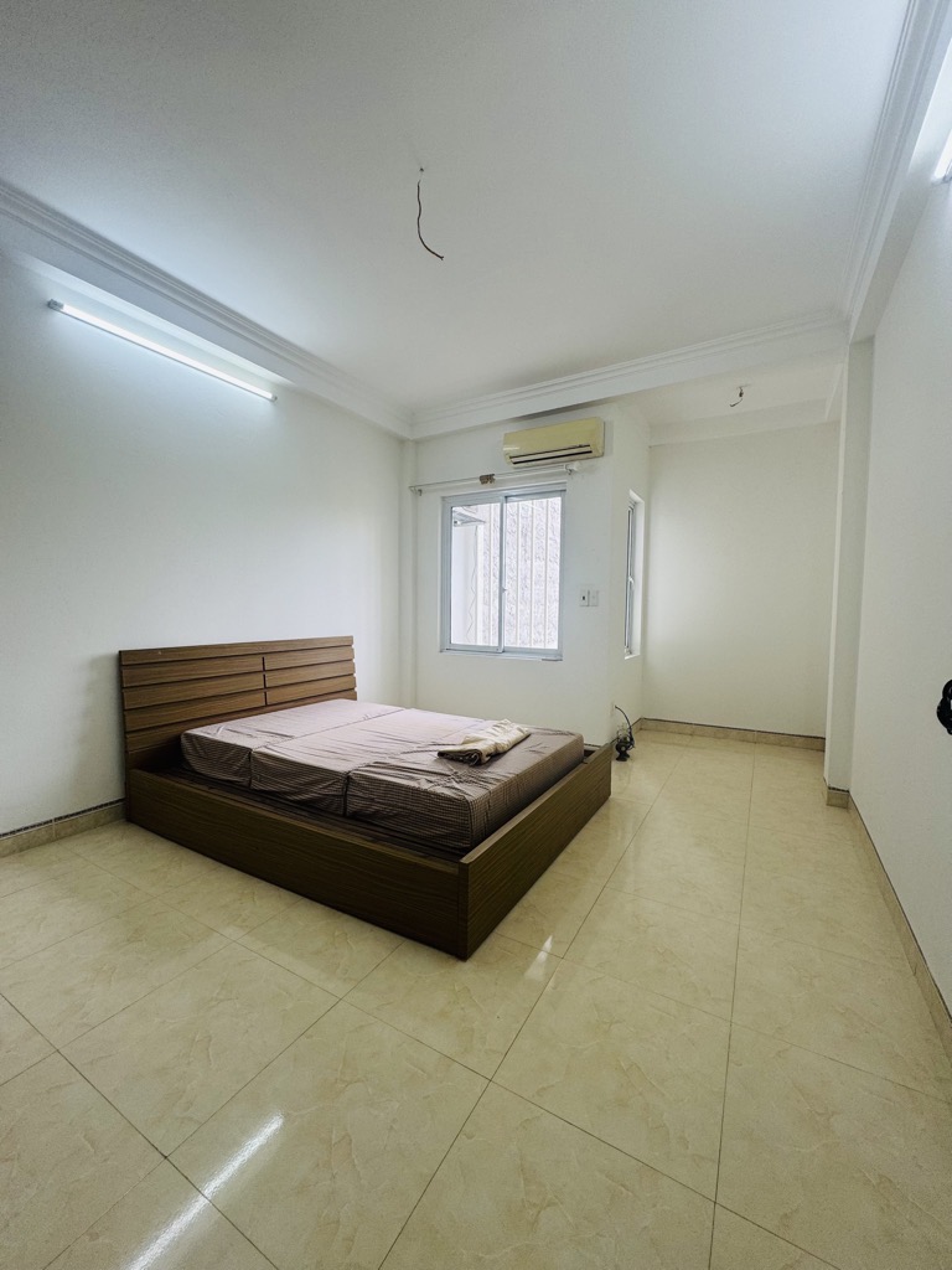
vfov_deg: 102.1
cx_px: 476
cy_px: 635
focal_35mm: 14
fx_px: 513
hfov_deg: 85.7
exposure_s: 1/100
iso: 64
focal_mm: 2.22
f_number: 2.2
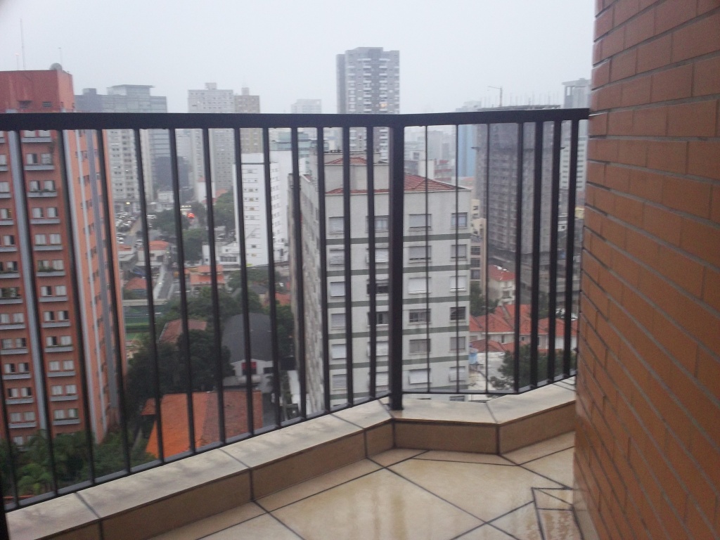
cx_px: 360
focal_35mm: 38
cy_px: 270
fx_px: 790
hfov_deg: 49.0
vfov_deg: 37.7
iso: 160
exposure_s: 1/10
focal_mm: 6.3
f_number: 4.5
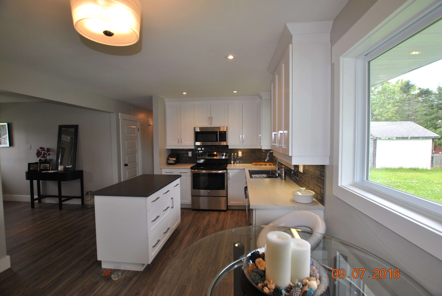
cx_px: 221
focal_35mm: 15
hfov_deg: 100.3
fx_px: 184
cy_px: 148
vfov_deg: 77.5
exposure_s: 1/40
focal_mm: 10
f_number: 5
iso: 100
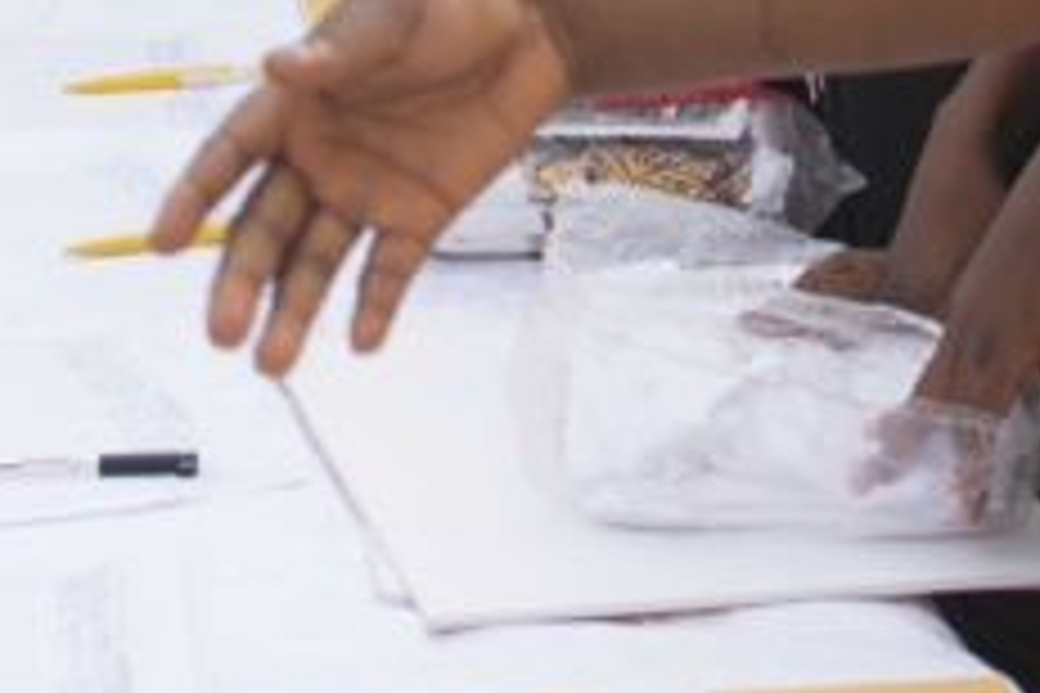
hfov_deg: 13.2
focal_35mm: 155
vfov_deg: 8.5
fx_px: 4477
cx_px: 680
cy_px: -526
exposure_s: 1/320
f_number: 4
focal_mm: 35
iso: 250
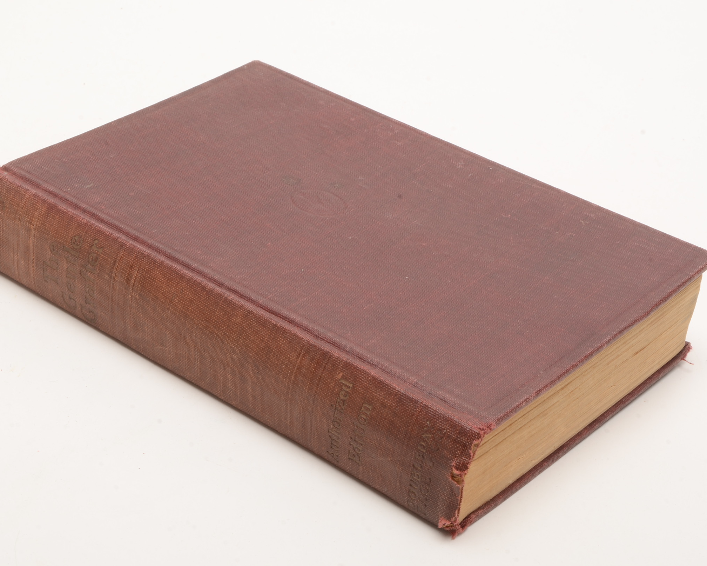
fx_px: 1653
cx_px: 322
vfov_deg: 19.4
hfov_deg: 24.1
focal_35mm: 79
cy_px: 286
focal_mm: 46
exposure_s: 1/160
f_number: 25
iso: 100
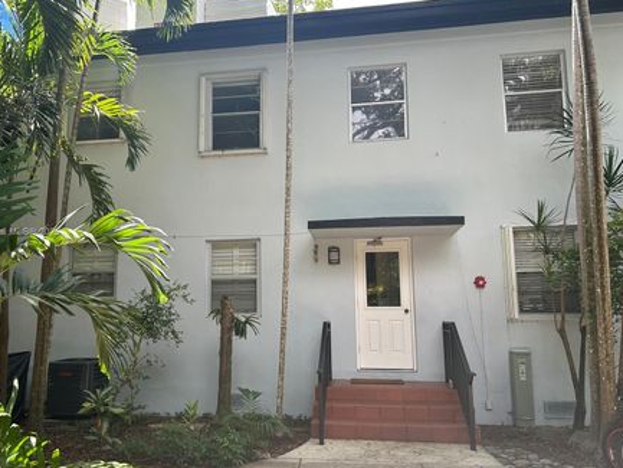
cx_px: 276
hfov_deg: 59.8
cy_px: 233
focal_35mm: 30
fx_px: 540
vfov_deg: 46.8
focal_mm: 5.7
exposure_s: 1/480
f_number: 1.5
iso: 50
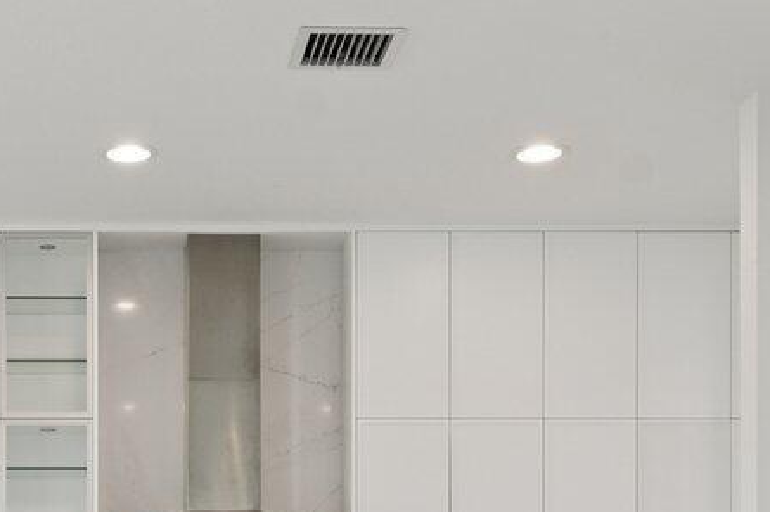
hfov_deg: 28.4
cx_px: 121
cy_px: 664
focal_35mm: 69
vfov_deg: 18.4
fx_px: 1475
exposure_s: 1/20
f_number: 8
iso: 100
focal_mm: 15
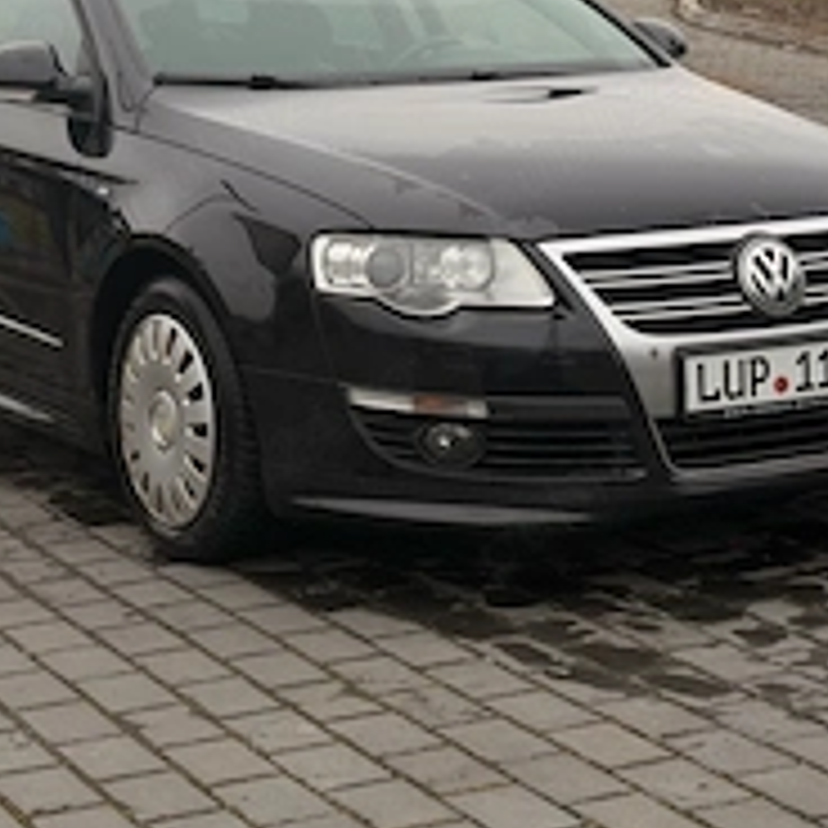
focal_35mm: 92
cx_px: 360
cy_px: 171
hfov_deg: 18.9
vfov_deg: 18.7
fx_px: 2490
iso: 64
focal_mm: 6.76
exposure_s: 1/1377
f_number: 1.78
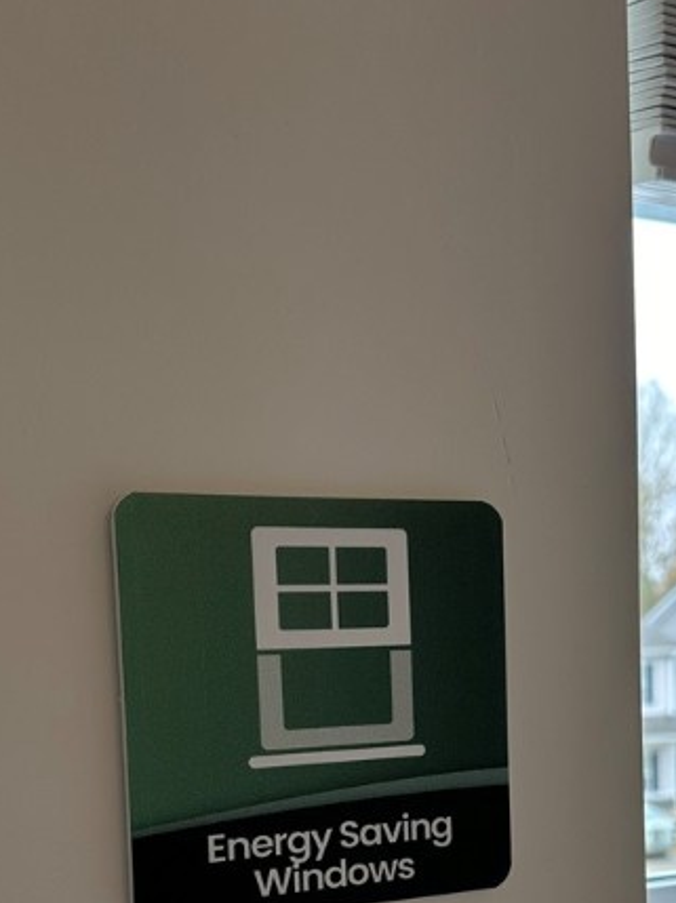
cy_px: 741
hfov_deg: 33.5
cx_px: 390
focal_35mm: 43
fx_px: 1121
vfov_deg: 41.7
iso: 64
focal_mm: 6.86
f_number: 1.78
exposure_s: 1/120
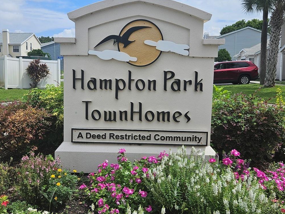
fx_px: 305
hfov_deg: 50.1
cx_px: 127
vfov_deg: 38.6
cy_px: 90
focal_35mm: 37
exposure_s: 1/3034
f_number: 1.8
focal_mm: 5.4
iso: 25
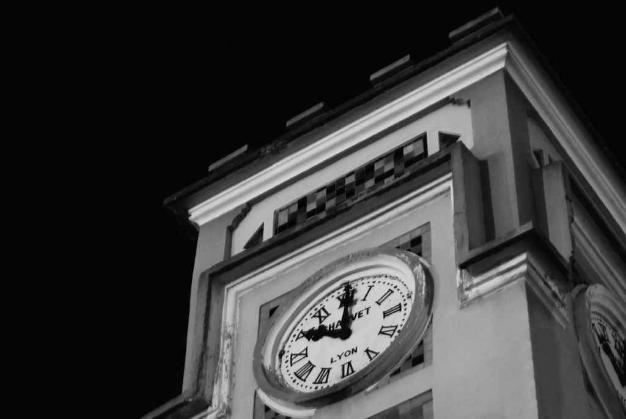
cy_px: 210
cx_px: 313
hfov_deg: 19.4
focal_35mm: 105
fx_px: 1828
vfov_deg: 13.1
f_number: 5
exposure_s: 5
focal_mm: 70
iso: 180
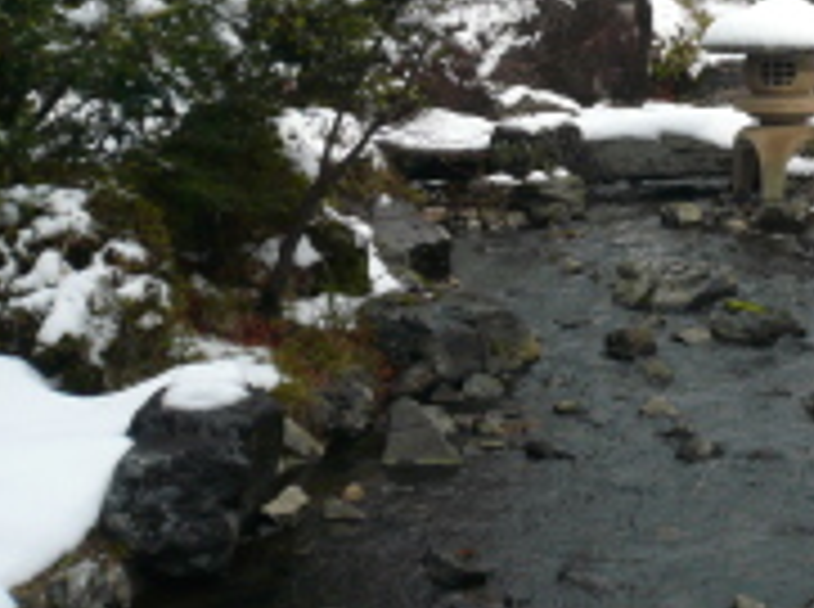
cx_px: 711
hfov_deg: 30.1
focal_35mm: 62
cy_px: 0
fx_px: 1455
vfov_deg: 22.6
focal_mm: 4.6
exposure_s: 1/125
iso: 100
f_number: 8
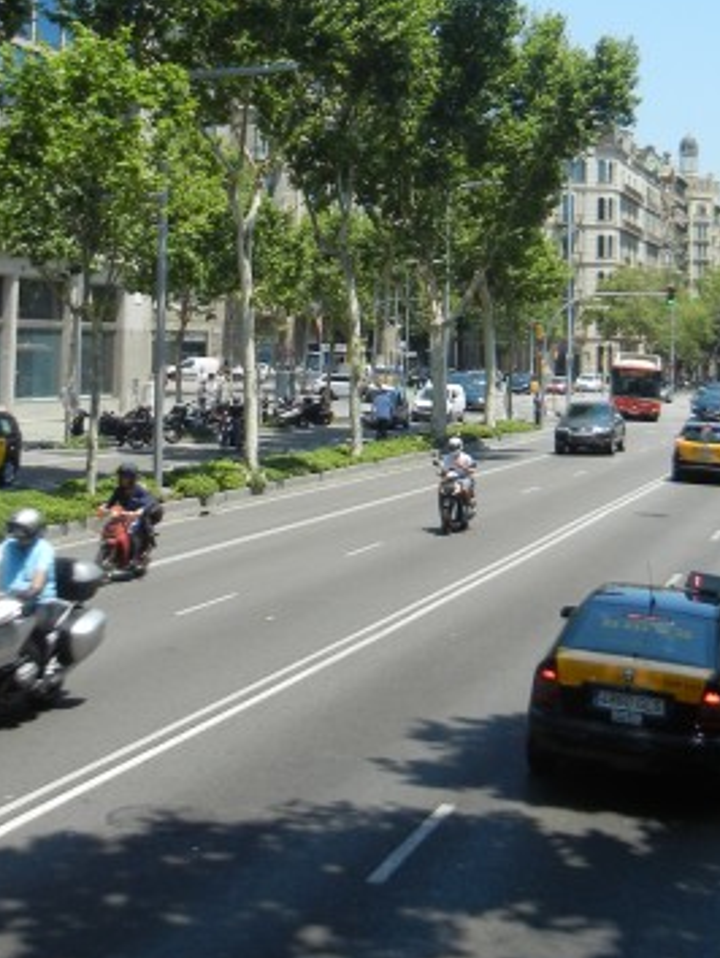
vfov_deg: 28.9
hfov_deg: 22.6
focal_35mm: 65
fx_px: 1800
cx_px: 357
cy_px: 149
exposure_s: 1/280
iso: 160
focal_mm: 5.4
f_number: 7
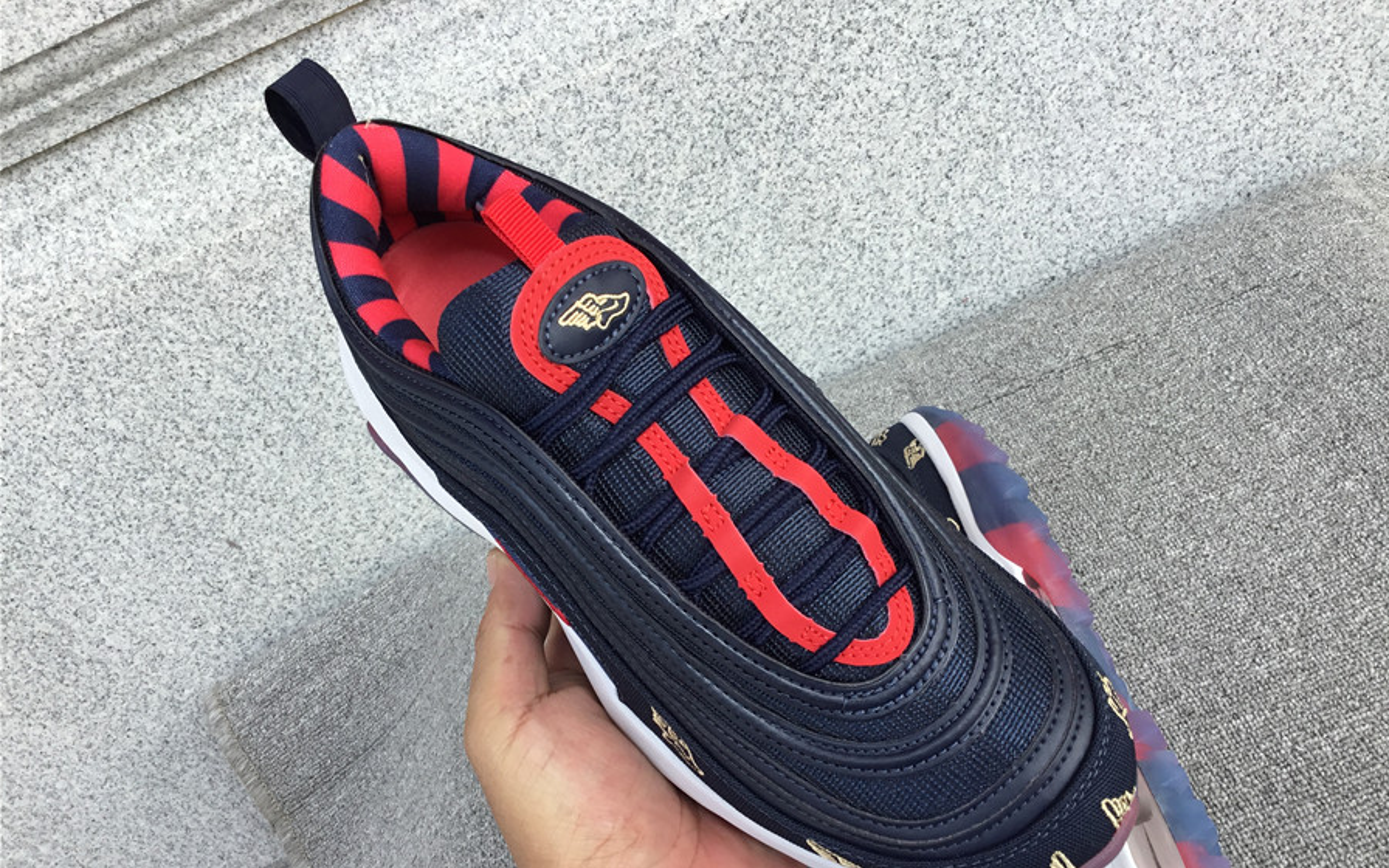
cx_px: 696
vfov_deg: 38.2
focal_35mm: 33
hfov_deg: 58.1
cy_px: 498
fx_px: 1249
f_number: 2.4
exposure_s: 1/314
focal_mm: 3.3
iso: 25
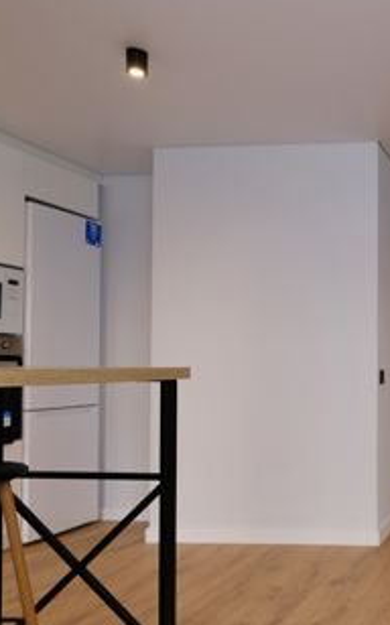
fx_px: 596
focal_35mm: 35
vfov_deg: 55.2
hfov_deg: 29.1
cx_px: 511
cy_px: 355
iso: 160
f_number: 4.5
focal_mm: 10
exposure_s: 1/38
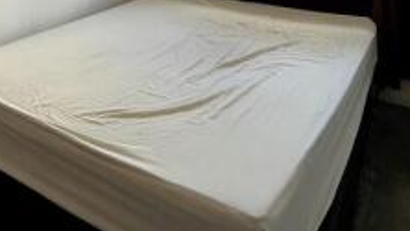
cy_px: -91
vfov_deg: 24.7
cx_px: 114
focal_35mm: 40
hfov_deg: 48.9
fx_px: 435
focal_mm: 2.22
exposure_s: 1/100
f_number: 2.2
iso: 100
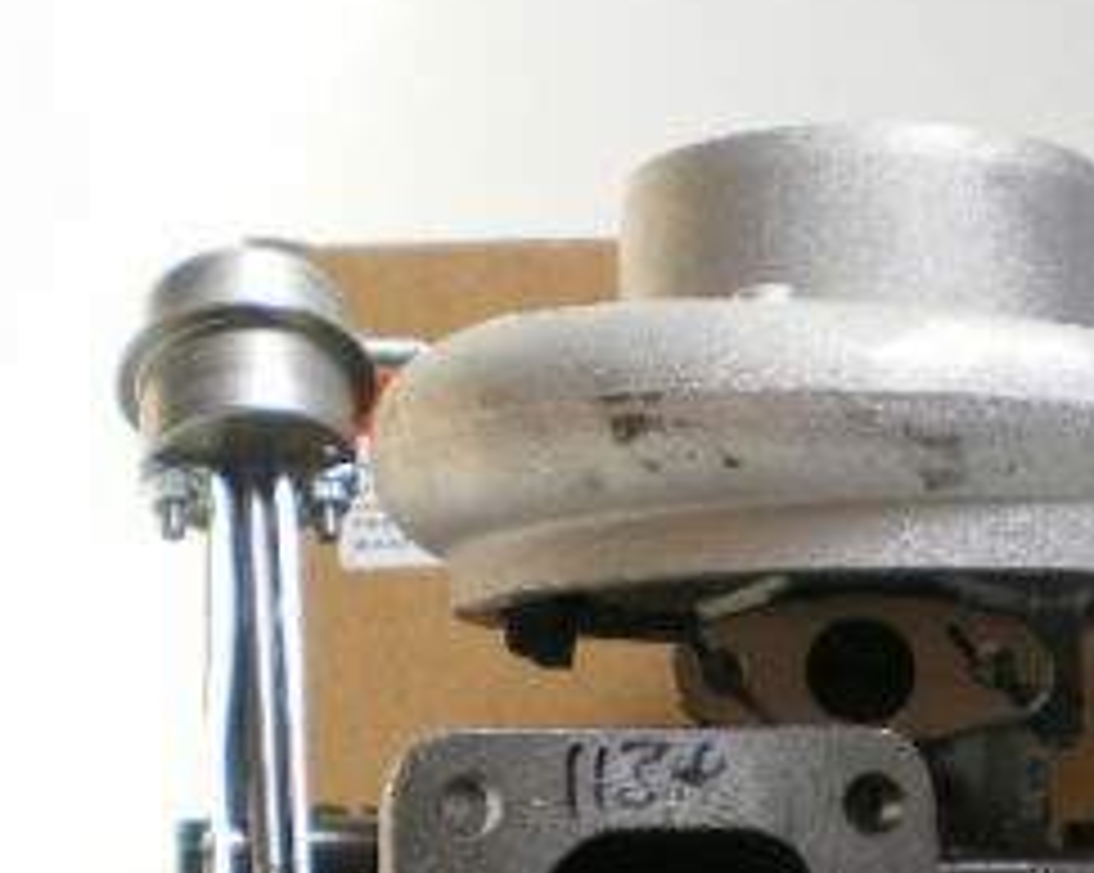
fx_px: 2523
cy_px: 830
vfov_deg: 19.2
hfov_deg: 24.2
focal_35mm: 78
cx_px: 806
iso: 100
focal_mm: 6.3
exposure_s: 1/30
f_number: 3.1
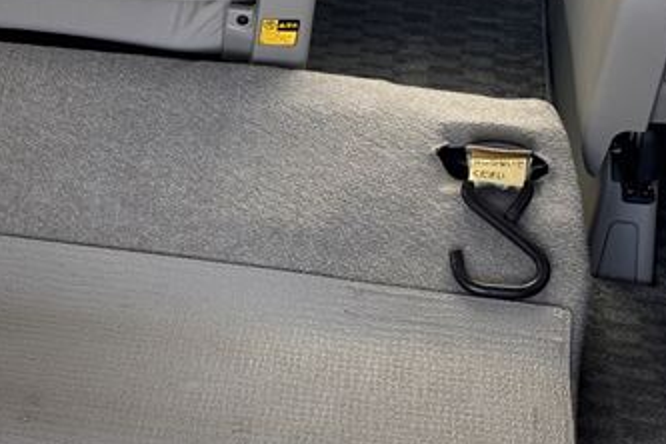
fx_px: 1924
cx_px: 120
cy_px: 164
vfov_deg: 13.2
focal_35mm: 104
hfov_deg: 19.4
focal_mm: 5.96
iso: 32
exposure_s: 1/205
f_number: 1.6
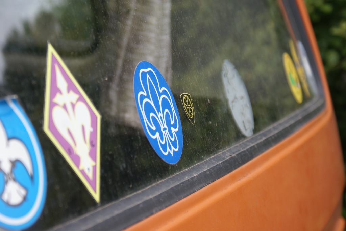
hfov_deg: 19.4
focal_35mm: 105
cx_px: 173
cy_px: 116
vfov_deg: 13.1
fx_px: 1010
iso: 100
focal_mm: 70
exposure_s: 1/160
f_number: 5.6
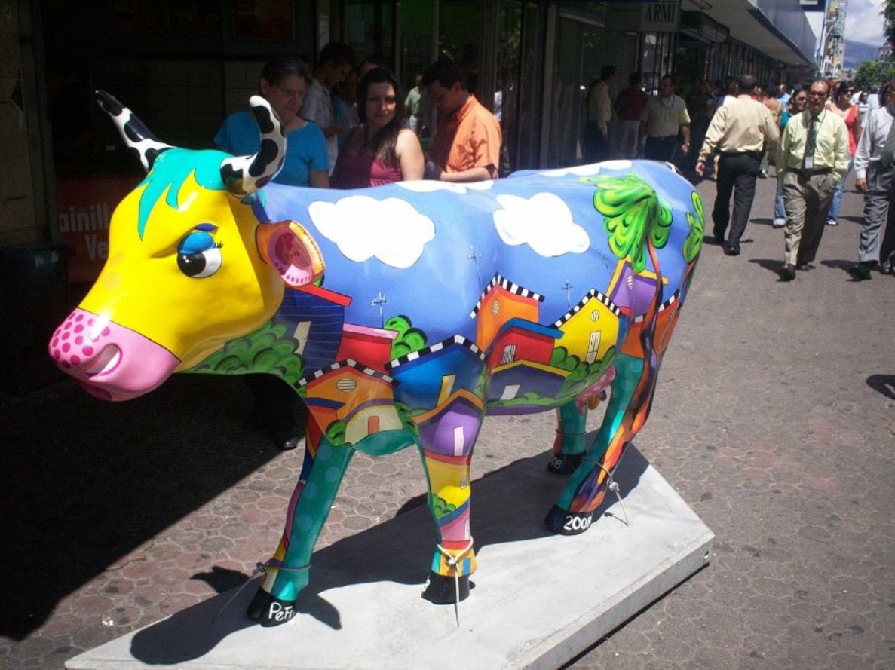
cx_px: 448
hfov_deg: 51.4
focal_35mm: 36
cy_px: 335
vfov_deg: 39.6
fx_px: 930
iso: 100
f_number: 4.5
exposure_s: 1/458
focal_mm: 6
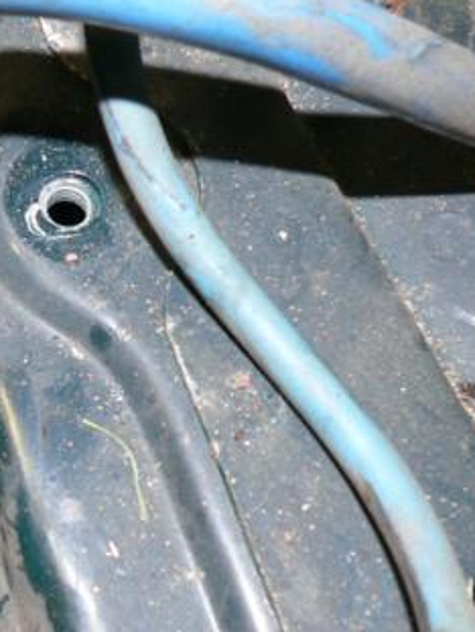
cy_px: 406
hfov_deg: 19.4
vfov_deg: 26.2
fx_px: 1351
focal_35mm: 74
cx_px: 8
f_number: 2.8
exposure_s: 1/60
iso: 100
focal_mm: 6
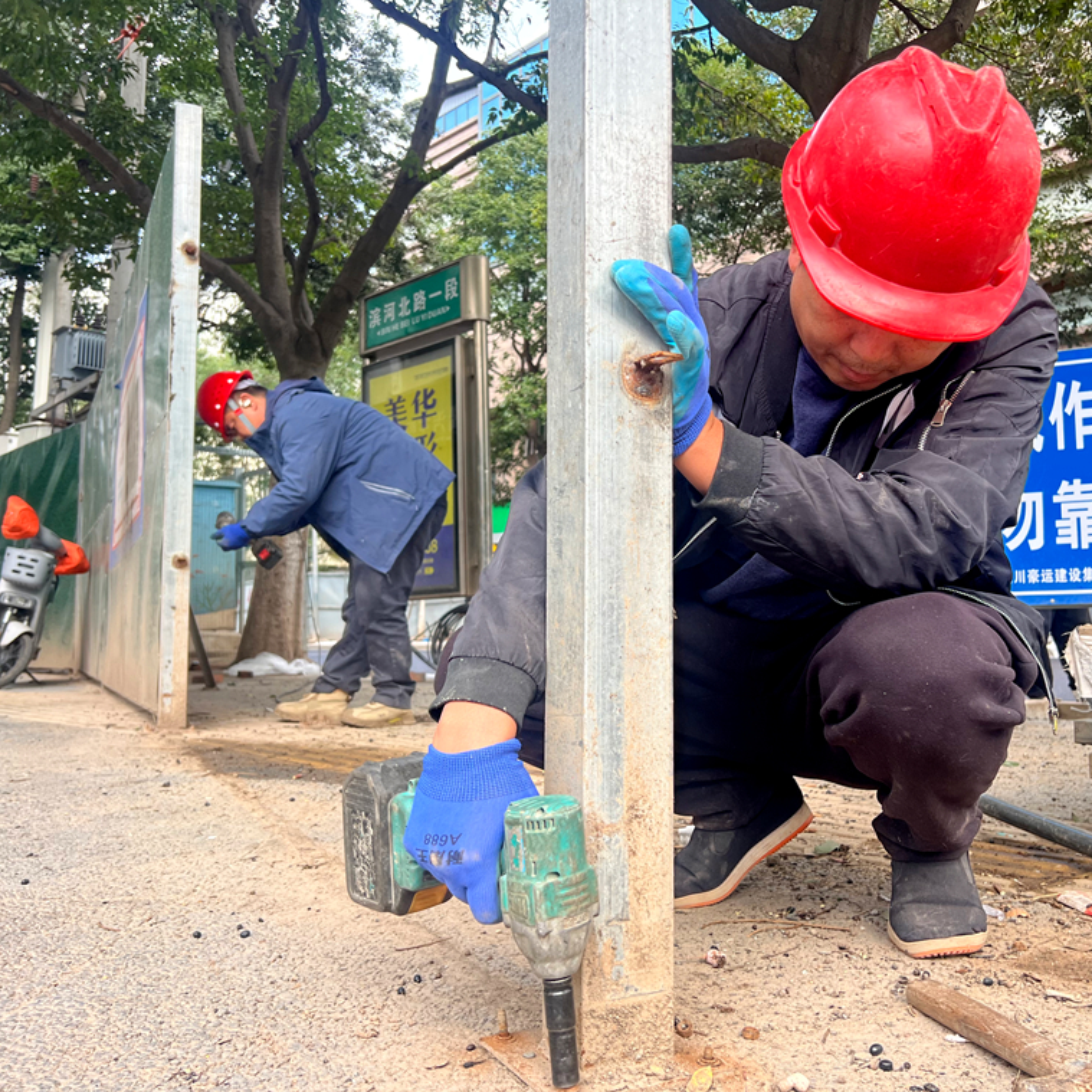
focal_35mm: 31
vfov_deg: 52.5
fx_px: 1106
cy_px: 550
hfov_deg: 52.2
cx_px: 650
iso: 40
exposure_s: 1/200
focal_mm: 5.7
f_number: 1.5
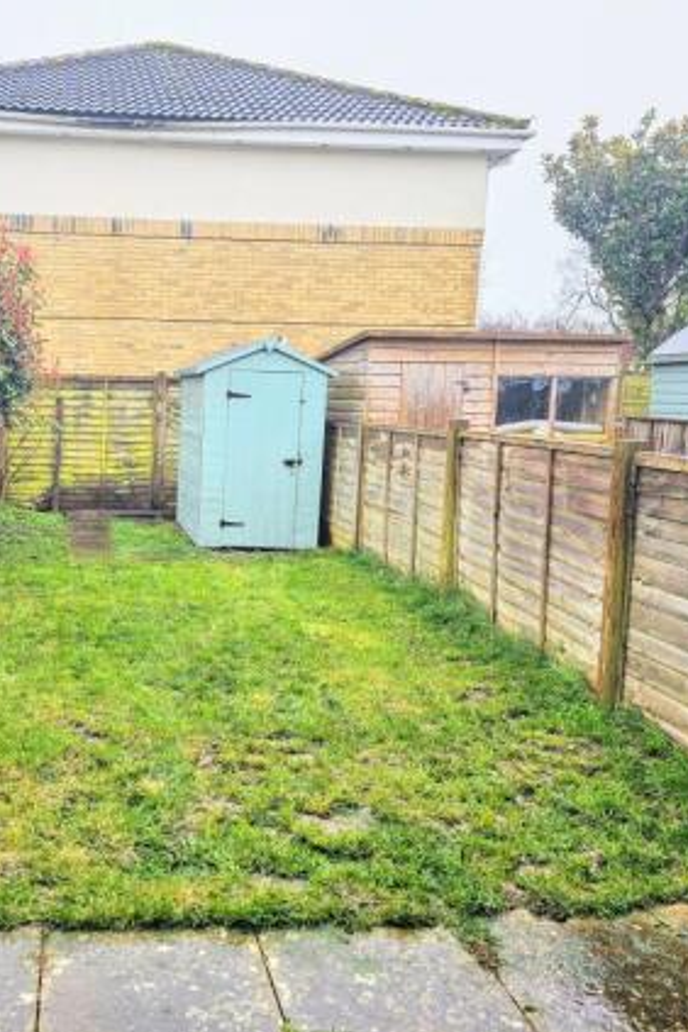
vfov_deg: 57.2
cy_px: 511
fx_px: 946
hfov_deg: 38.5
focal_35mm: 33
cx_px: 143
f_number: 1.7
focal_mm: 6.3
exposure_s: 1/180
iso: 12
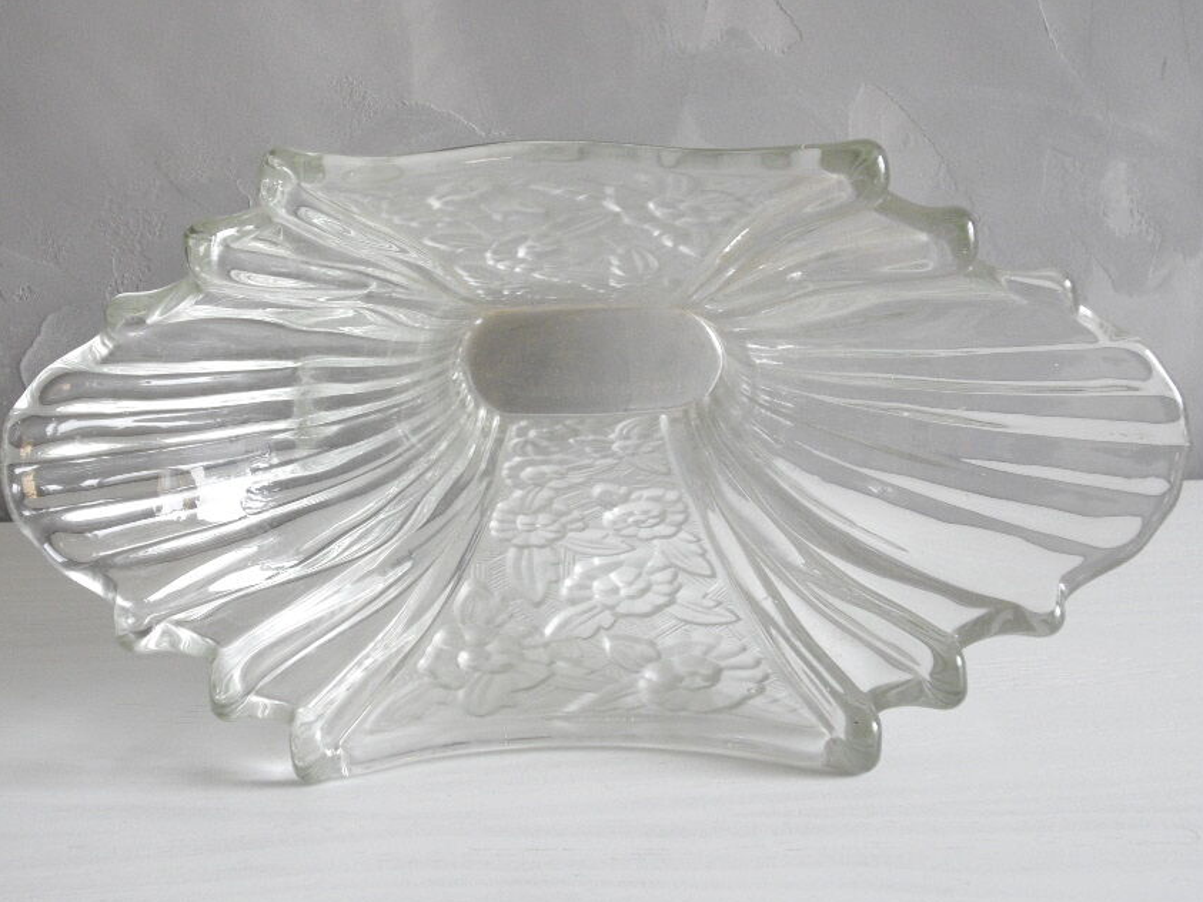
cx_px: 522
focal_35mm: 79
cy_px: 464
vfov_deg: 18.7
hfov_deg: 24.7
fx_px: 2745
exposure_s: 1/80
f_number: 3.8
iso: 200
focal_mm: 13.7
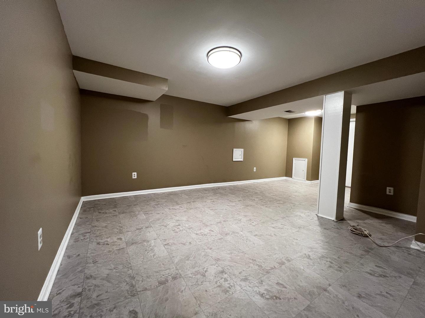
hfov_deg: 106.2
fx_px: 160
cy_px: 159
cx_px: 212
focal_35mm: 13
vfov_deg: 89.9
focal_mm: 1.57
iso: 200
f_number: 1.8
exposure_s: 1/60
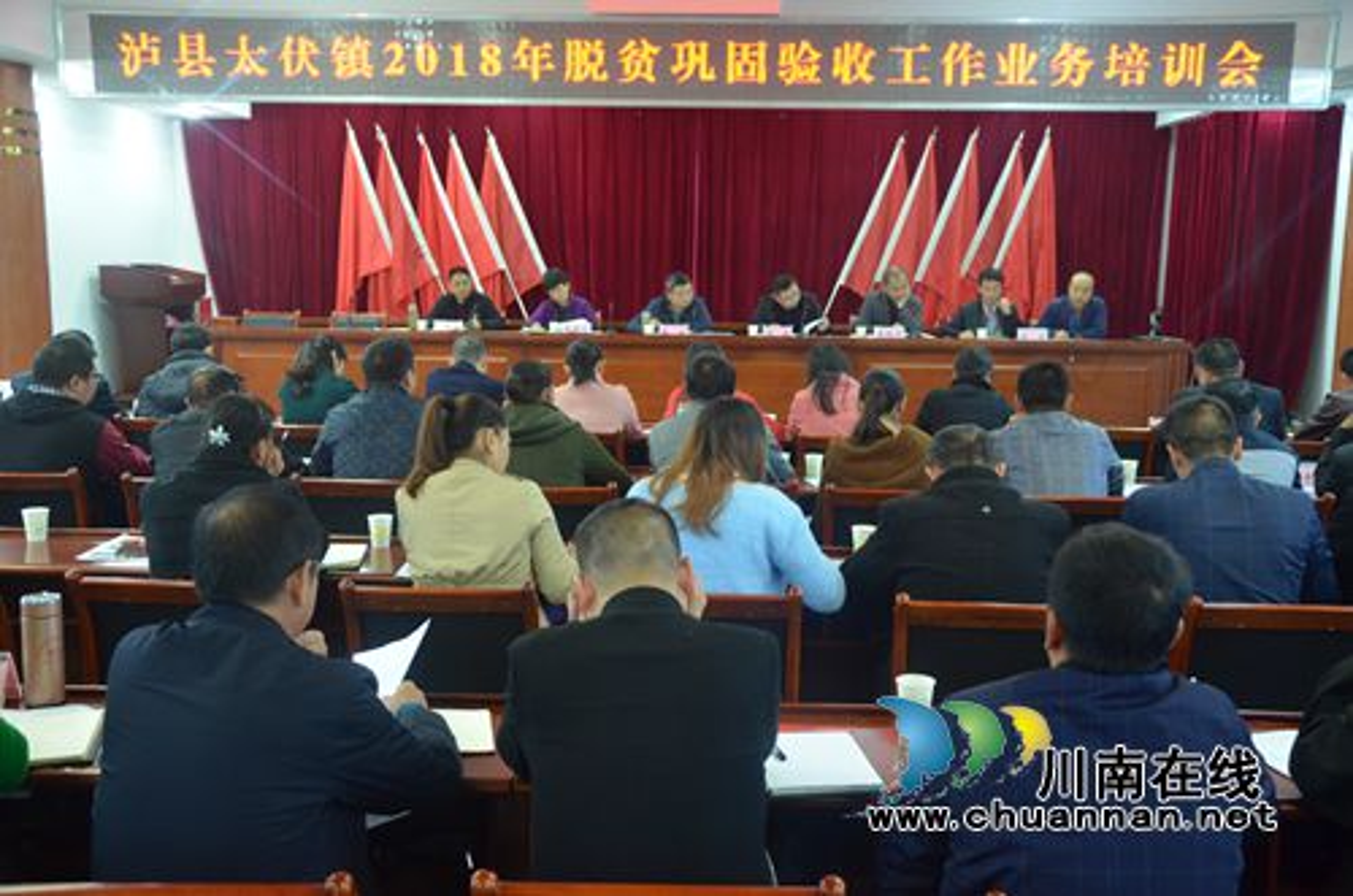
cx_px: 676
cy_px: 448
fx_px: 1406
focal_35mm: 38
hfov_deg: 51.4
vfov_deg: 35.3
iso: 1600
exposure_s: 1/25
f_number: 4
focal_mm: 25
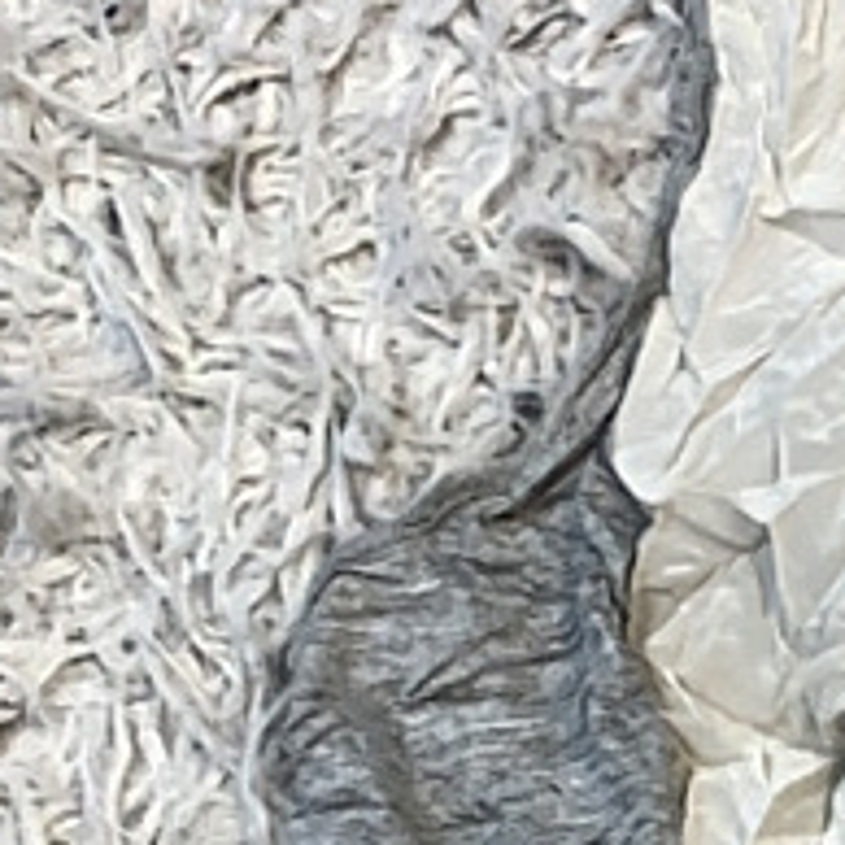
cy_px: 1228
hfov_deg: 12.8
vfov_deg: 13.0
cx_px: 1350
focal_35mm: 128
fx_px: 3535
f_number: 1.8
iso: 40
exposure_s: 1/100
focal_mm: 4.25
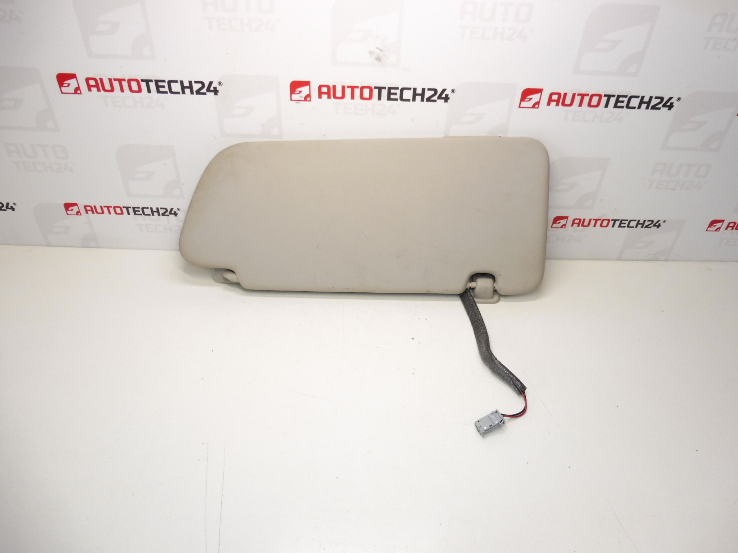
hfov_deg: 71.6
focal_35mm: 24
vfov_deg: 56.8
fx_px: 512
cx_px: 369
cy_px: 276
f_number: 3.5
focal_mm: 4.3
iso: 200
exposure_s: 1/125
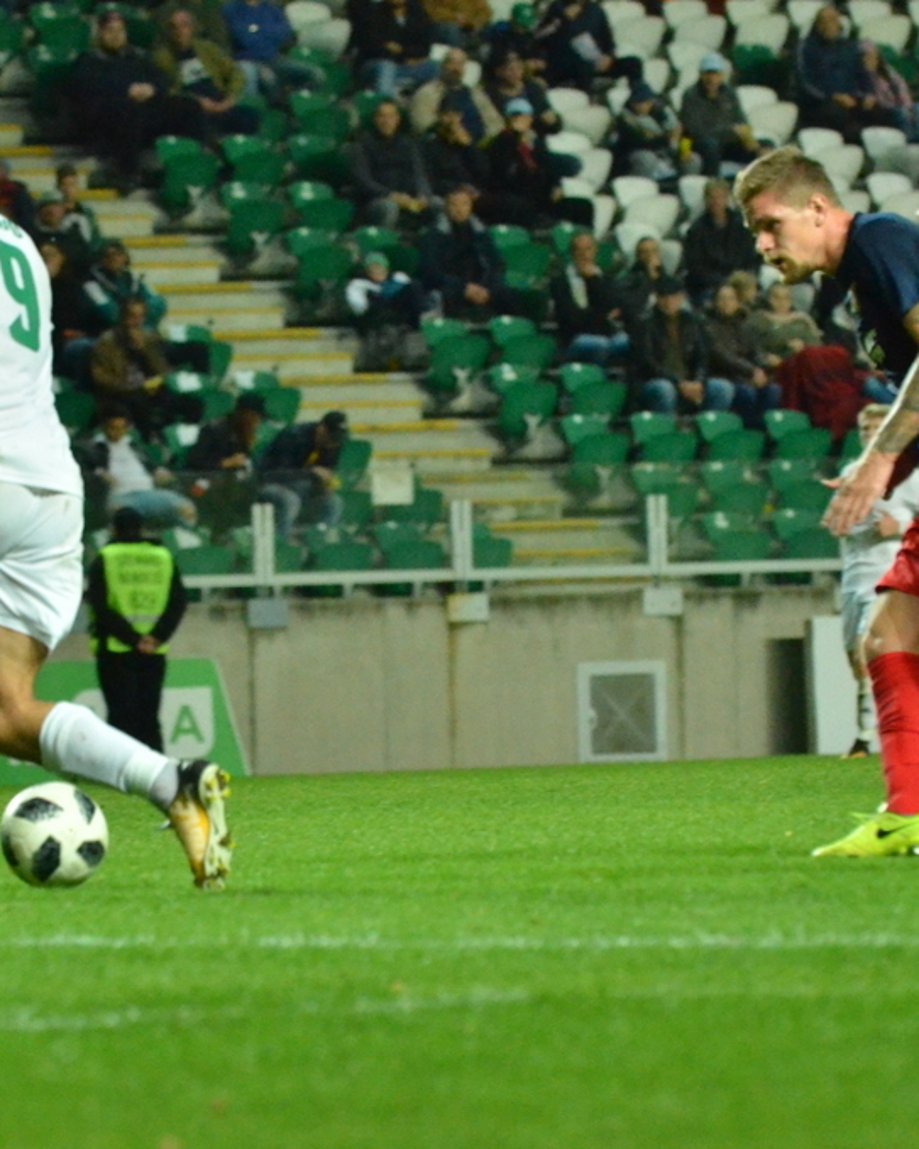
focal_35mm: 447
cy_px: 495
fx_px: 15201
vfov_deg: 4.3
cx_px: 190
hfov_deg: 3.5
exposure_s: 1/800
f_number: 5
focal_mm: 180
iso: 5000
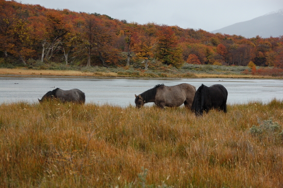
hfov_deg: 17.1
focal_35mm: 120
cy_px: 94
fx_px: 943
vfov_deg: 11.4
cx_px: 142
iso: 400
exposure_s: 1/160
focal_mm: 80
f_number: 5.3
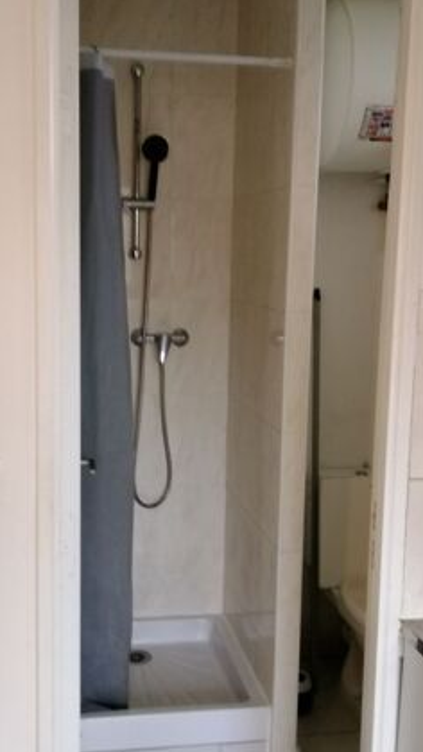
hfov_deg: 28.9
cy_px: 375
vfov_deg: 49.4
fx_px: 818
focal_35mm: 41
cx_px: 168
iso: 640
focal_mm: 3.81
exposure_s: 1/16.7
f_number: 2.2
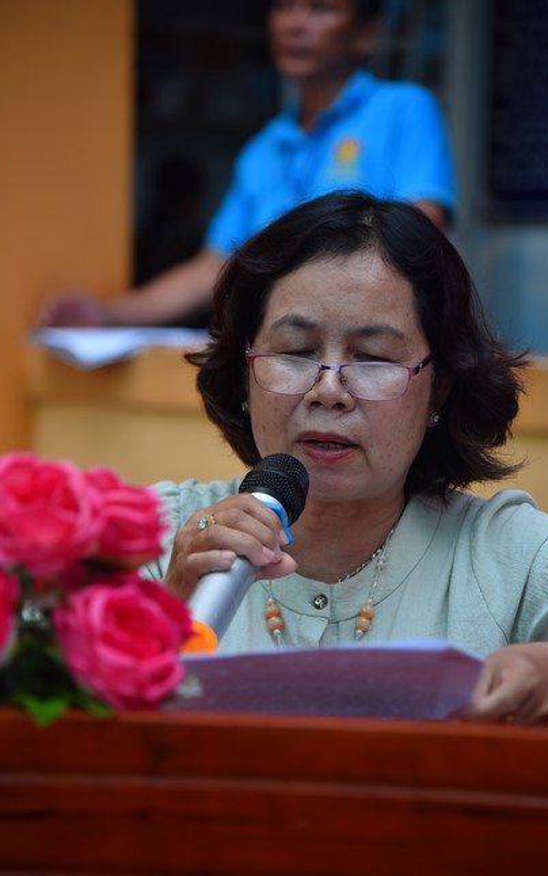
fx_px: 2938
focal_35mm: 123
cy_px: 438
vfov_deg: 17.0
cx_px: 273
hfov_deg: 10.7
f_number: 4
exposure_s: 1/250
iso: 250
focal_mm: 120
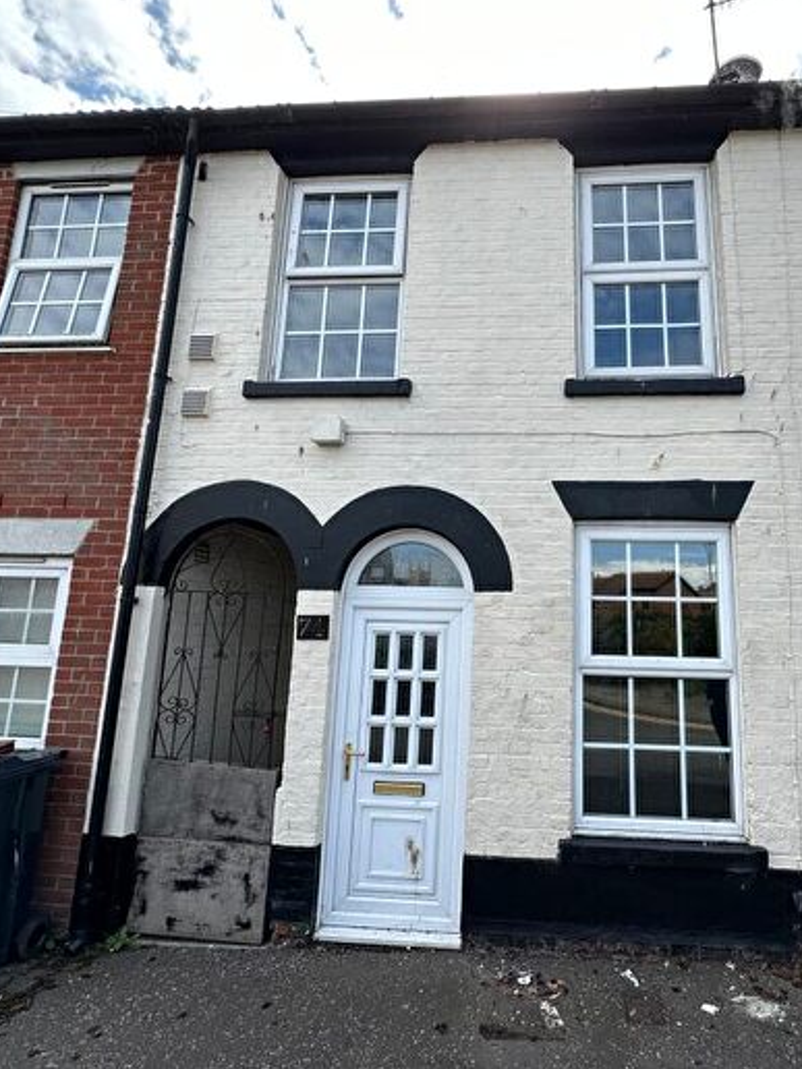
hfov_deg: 67.6
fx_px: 587
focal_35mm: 19
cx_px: 504
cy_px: 527
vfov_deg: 84.7
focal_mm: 2.22
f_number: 2.2
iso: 50
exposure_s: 1/1062
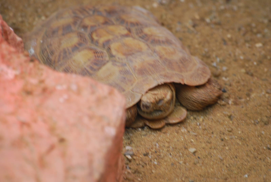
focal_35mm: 450
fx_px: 3391
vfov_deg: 3.1
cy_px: 91
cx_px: 136
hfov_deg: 4.6
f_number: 5.6
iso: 400
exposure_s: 1/50
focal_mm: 300
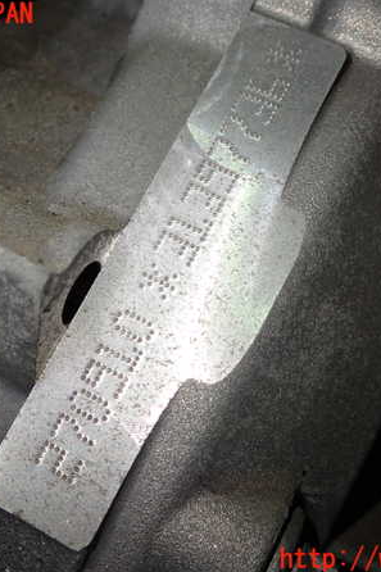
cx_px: 185
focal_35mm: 42
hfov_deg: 31.9
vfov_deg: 46.4
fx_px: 667
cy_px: 287
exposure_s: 1/60
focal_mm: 5.4
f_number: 2.3
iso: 125
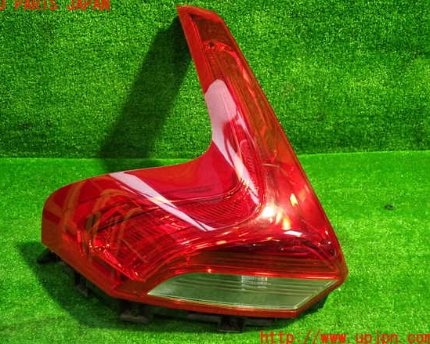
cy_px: 172
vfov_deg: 45.8
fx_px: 407
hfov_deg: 55.6
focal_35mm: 32
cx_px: 202
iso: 400
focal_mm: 5.4
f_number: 2.3
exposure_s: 1/30
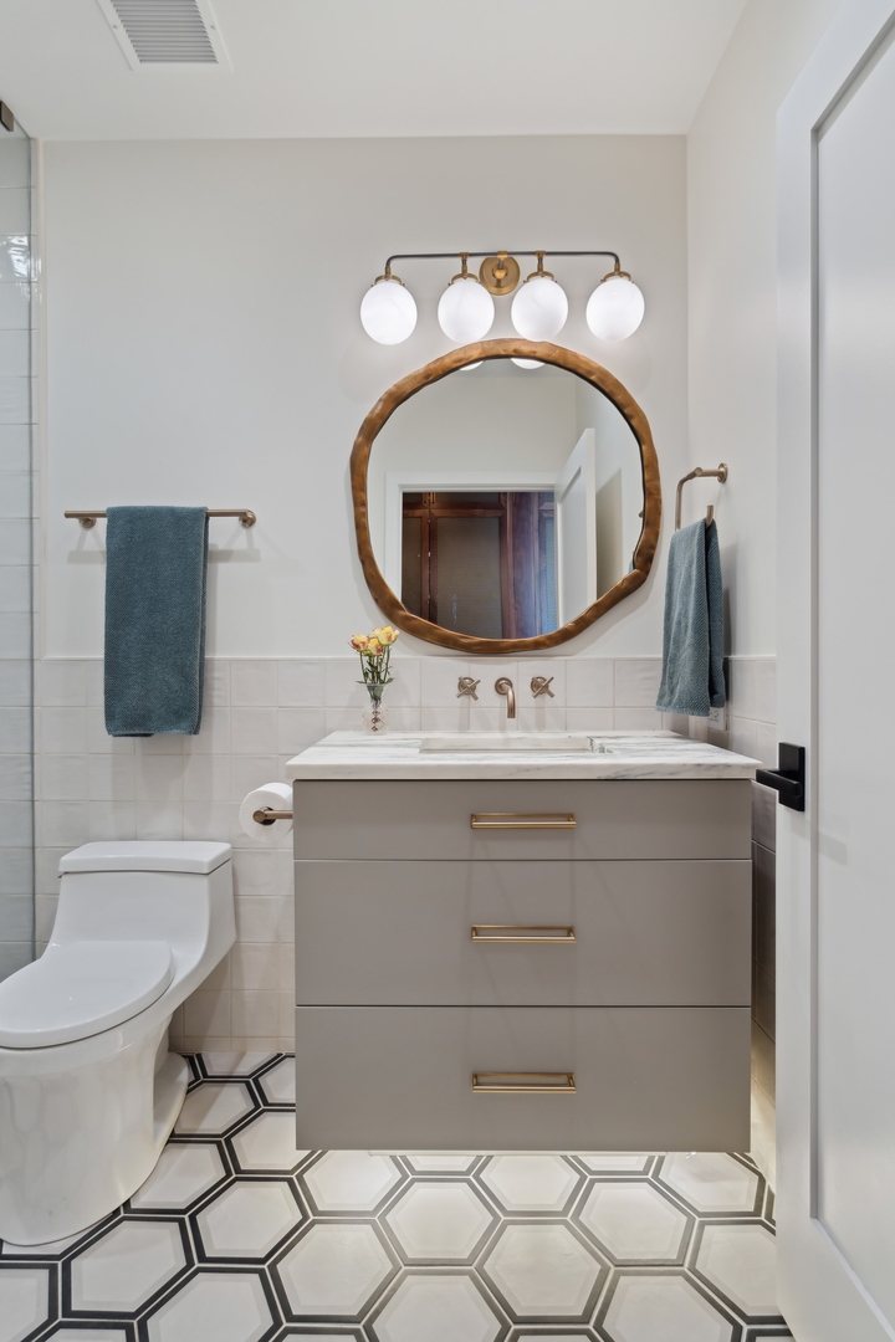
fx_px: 634
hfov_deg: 70.4
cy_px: 671
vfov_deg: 93.3
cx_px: 448
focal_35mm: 17
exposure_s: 1/10
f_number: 8
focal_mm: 17
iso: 320
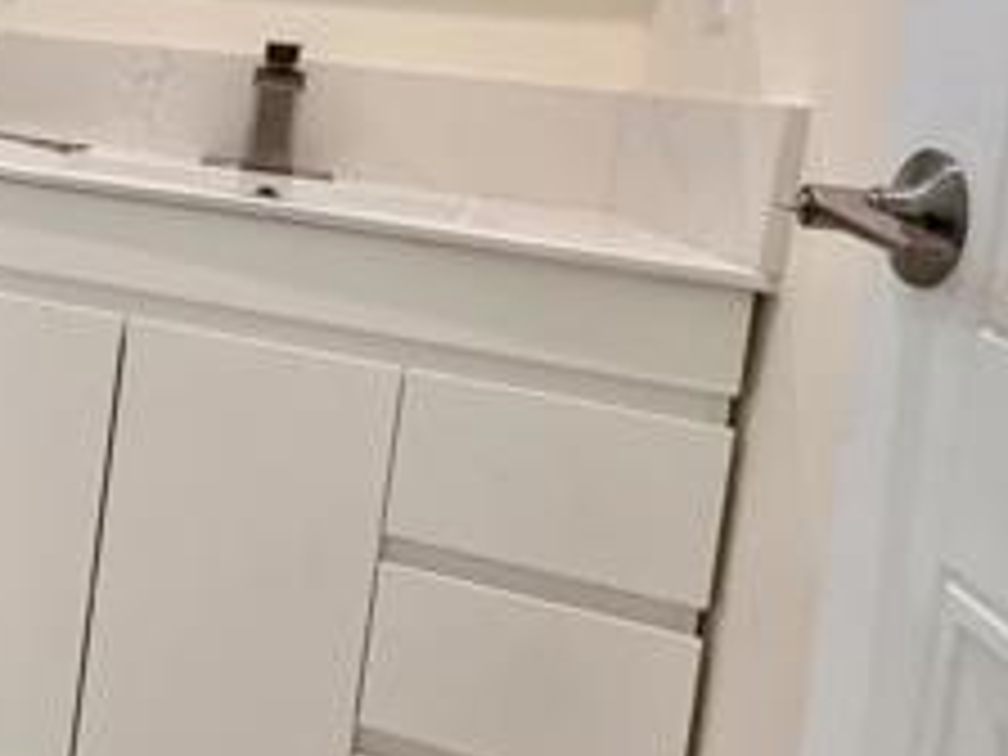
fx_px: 1165
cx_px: -248
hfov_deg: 35.2
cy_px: 86
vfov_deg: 34.1
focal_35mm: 40
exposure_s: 1/120
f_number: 2.2
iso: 100
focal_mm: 2.22
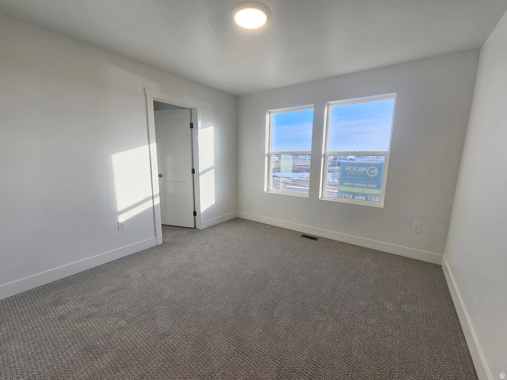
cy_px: 190
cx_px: 254
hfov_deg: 106.2
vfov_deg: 89.9
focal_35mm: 13
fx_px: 190
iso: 50
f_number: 2.2
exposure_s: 1/159
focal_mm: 2.2
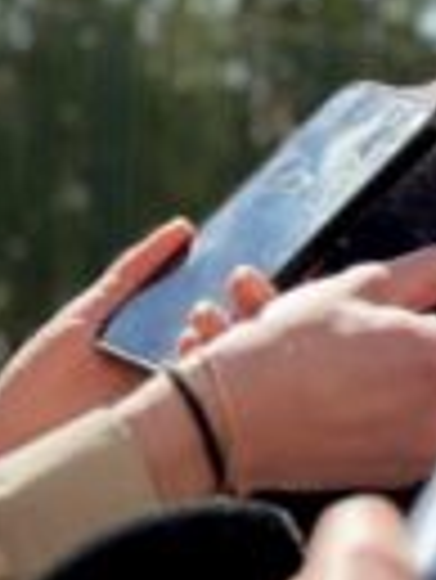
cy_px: -34
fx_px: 2616
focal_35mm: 156
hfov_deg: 9.0
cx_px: 836
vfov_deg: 12.5
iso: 100
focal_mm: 6.86
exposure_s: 1/2532
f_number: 1.78
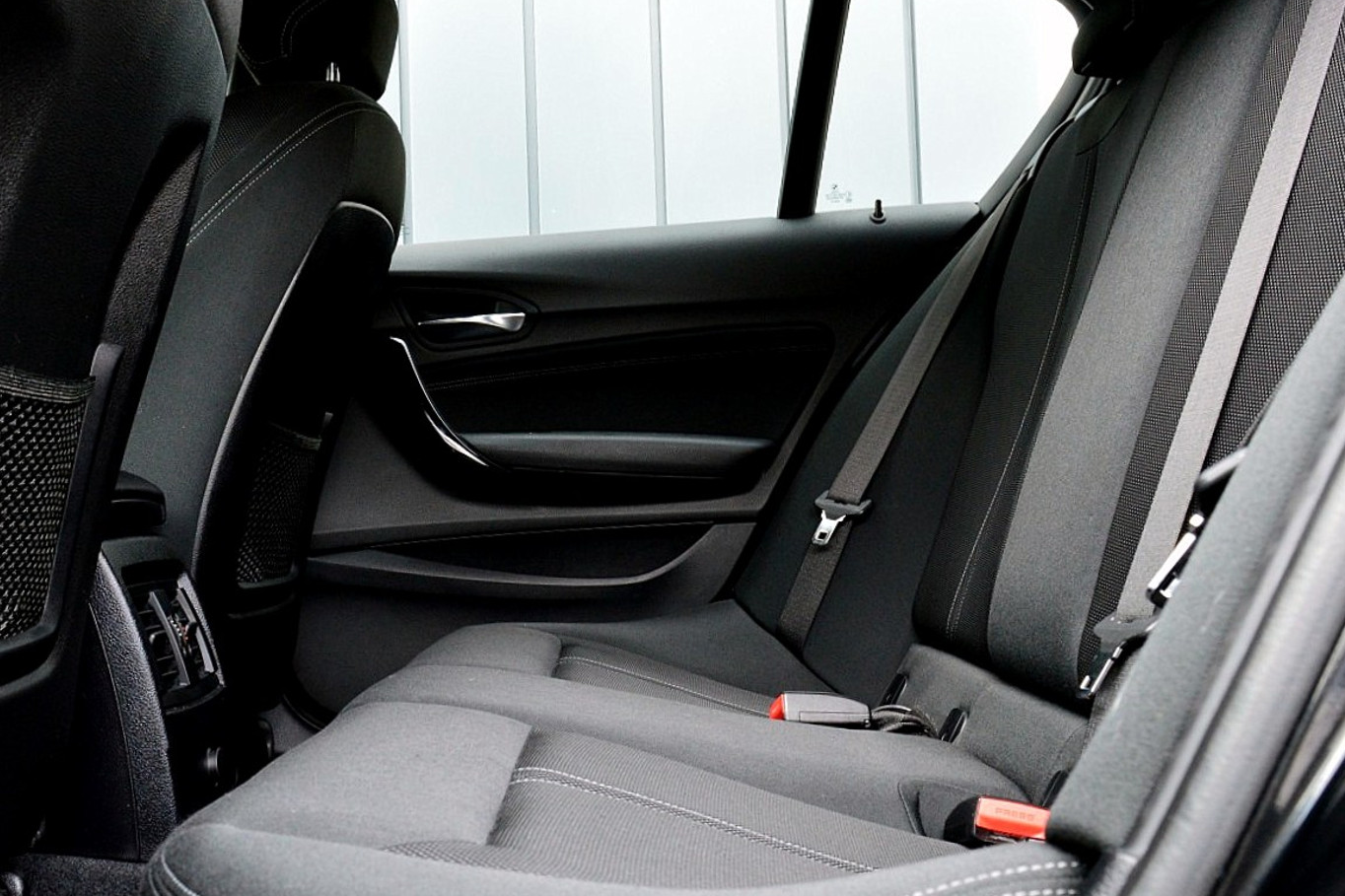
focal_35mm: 38
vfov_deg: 35.0
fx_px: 1419
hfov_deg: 50.4
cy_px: 486
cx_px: 536
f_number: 8
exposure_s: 1/60
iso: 720
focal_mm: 18
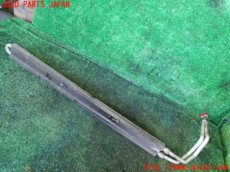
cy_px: 86
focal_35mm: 25
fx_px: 166
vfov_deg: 54.9
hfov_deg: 69.4
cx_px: 115
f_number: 2
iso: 250
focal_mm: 4.5
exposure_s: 1/30
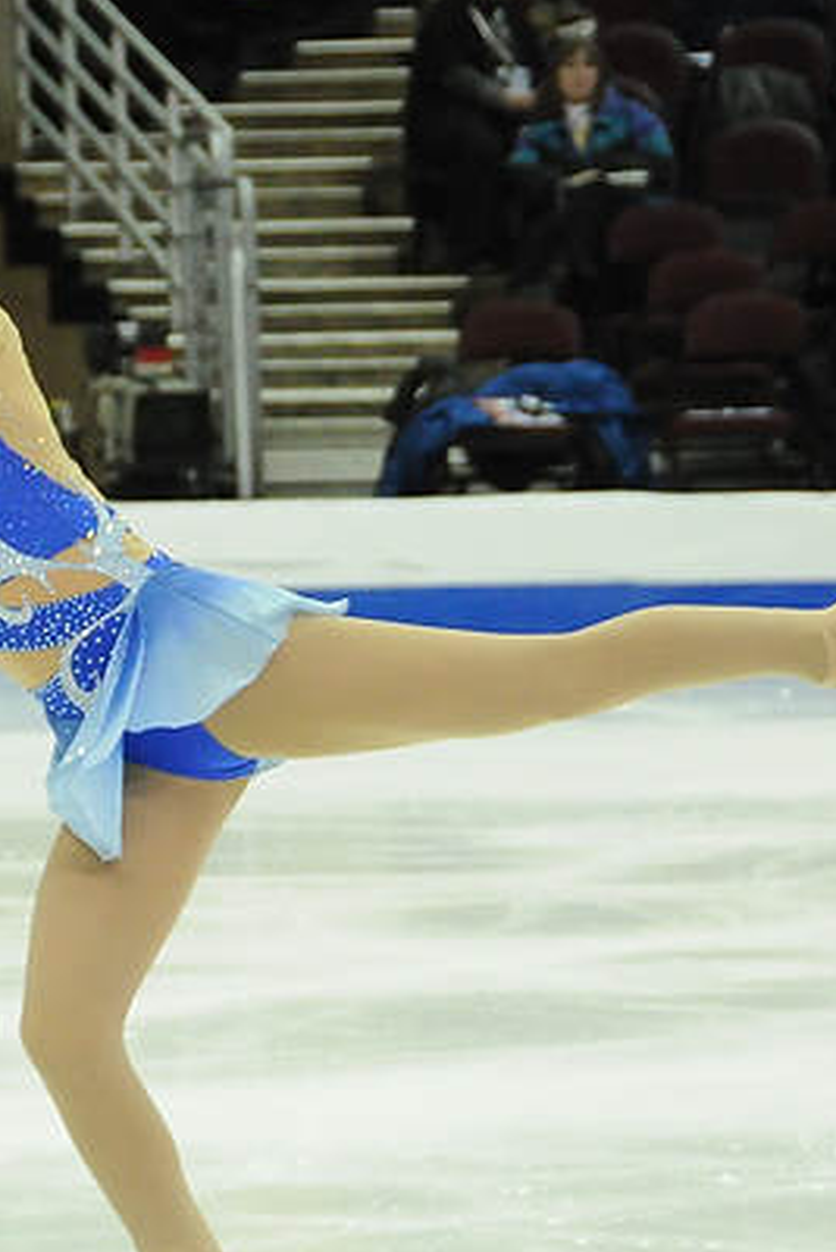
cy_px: 696
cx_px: 122
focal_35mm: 285
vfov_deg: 7.2
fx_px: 9918
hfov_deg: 4.8
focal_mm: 95
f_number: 5.6
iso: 3200
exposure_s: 1/640
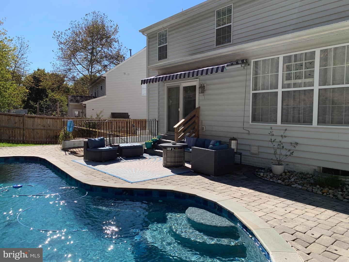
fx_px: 262
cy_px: 131
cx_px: 174
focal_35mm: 26
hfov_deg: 67.3
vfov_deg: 53.1
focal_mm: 4.25
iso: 25
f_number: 1.8
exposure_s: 1/1748
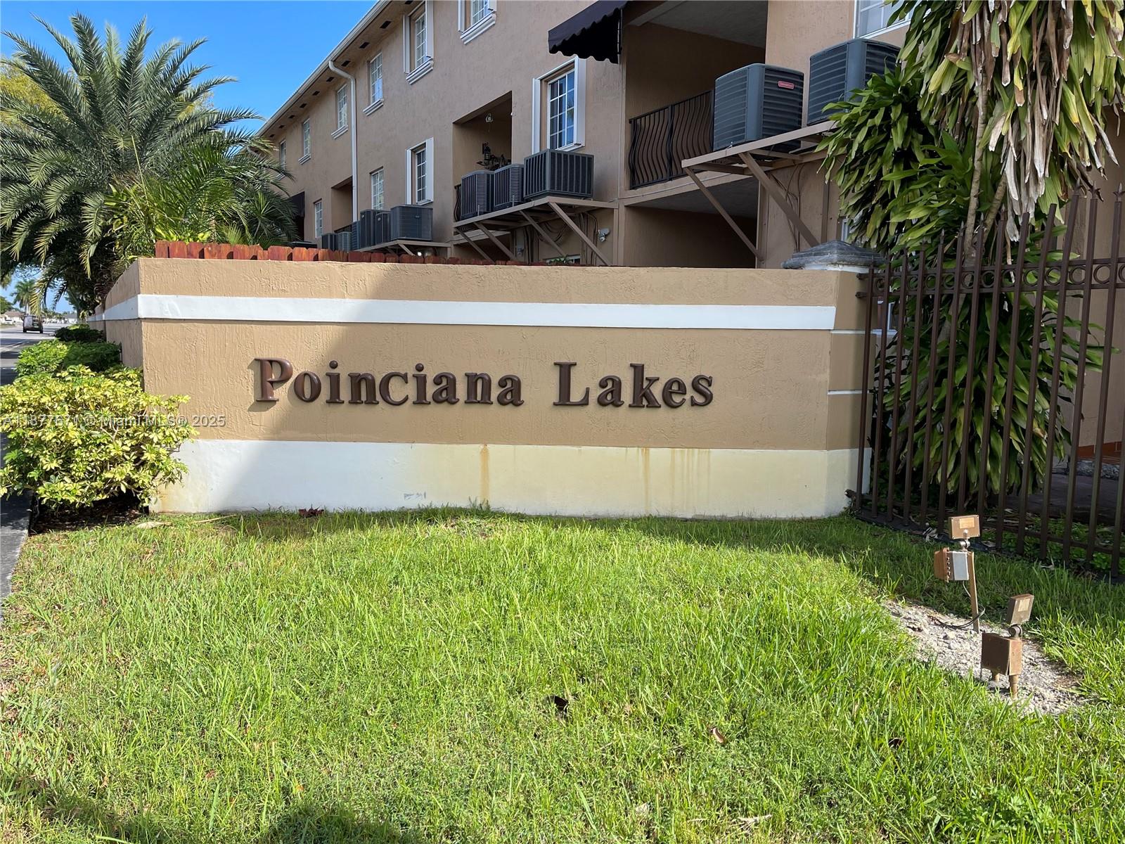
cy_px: 422
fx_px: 812
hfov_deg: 69.4
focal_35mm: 25
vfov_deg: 54.9
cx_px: 562
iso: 32
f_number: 1.6
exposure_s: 1/1513
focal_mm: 5.1
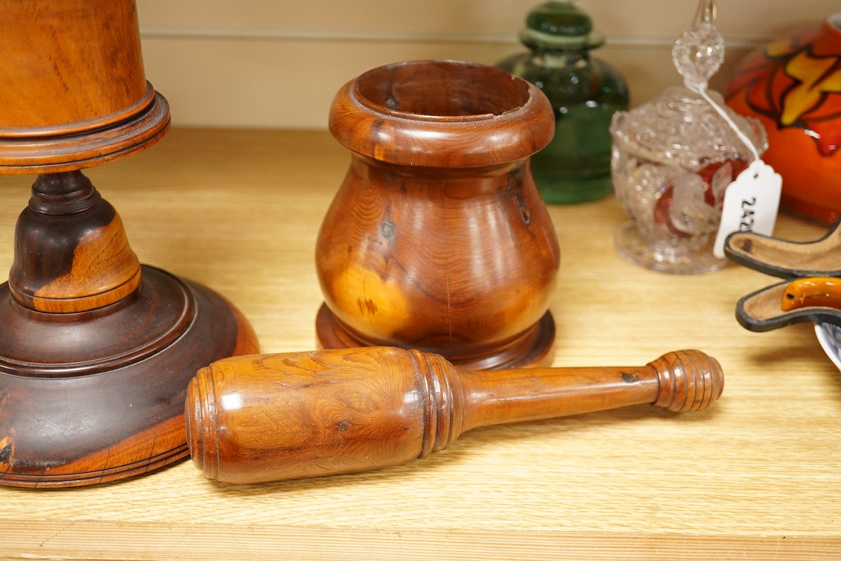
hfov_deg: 43.6
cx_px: 420
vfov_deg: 29.9
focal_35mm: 45
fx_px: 1051
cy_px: 280
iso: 2500
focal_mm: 30
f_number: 4
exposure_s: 1/160
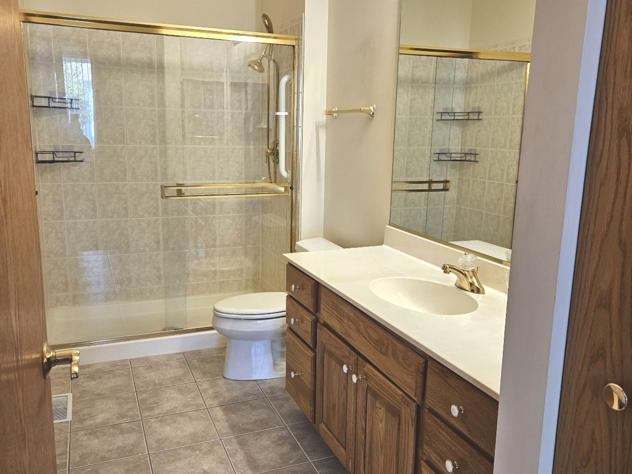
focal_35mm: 23
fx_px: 420
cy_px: 237
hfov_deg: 73.9
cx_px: 316
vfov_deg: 58.9
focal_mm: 5.4
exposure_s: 1/120
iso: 160
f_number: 1.8
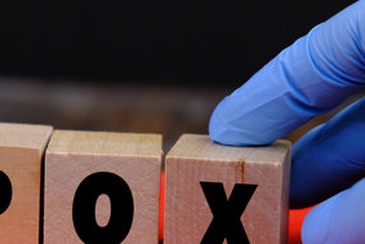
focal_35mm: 149
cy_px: 182
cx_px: 103
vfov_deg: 9.2
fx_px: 1511
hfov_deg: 13.7
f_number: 4
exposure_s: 1/125
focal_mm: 46.3
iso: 1000
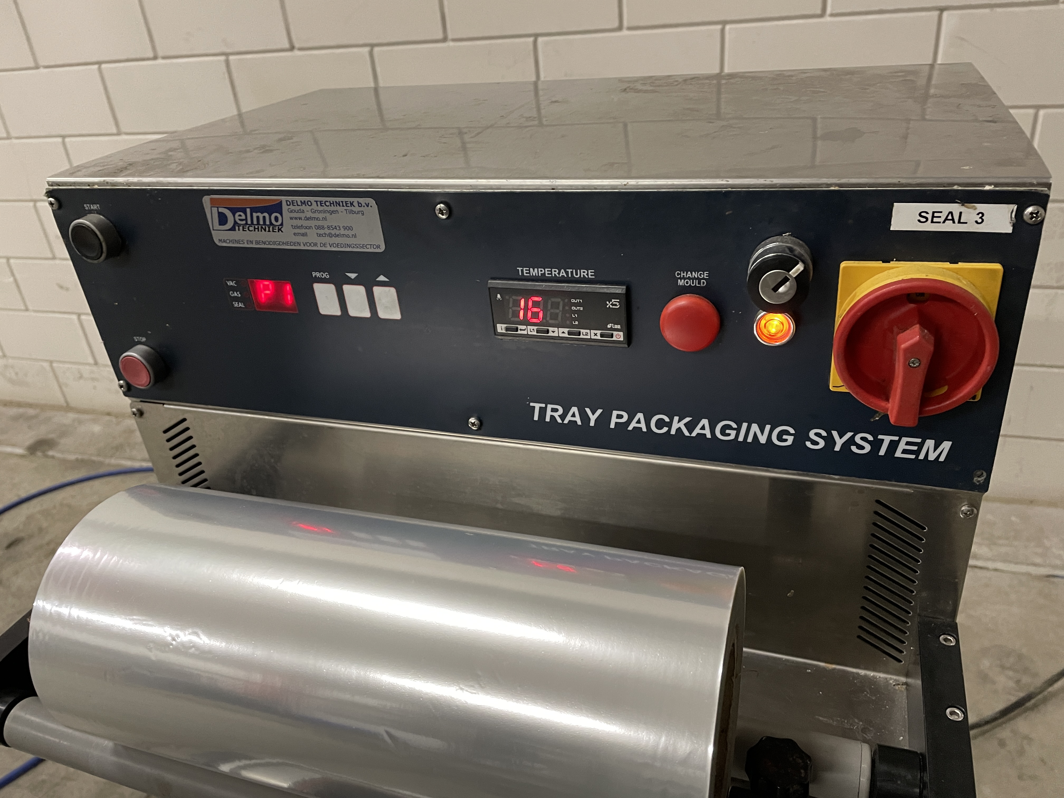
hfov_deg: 67.3
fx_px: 799
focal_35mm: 26
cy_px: 399
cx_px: 532
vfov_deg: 53.1
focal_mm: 4.2
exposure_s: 1/50
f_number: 1.6
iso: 320
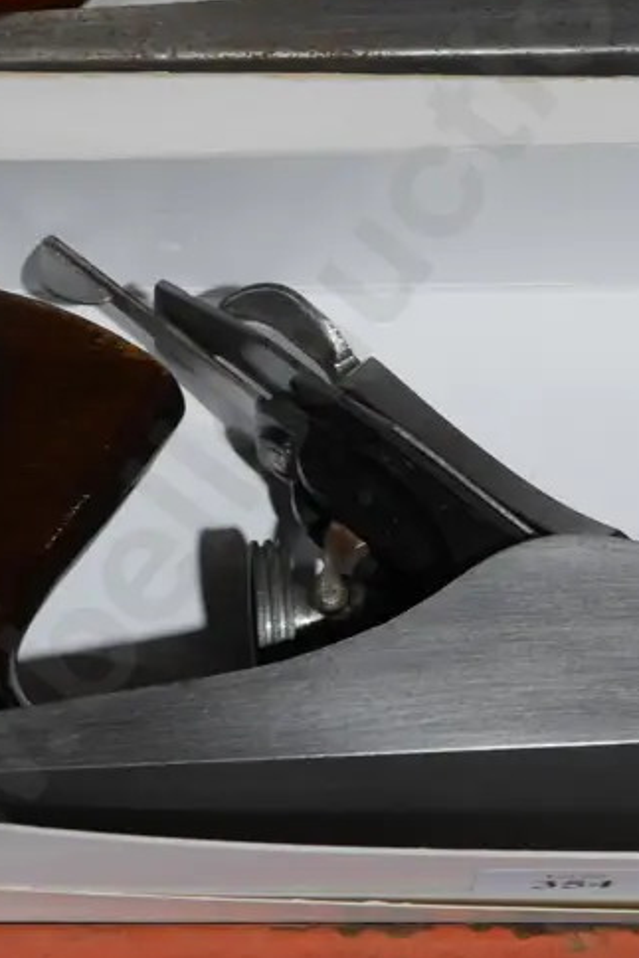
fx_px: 2341
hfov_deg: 15.5
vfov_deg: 22.9
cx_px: 385
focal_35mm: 88
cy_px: 257
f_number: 4.5
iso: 250
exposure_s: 1/60
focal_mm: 20
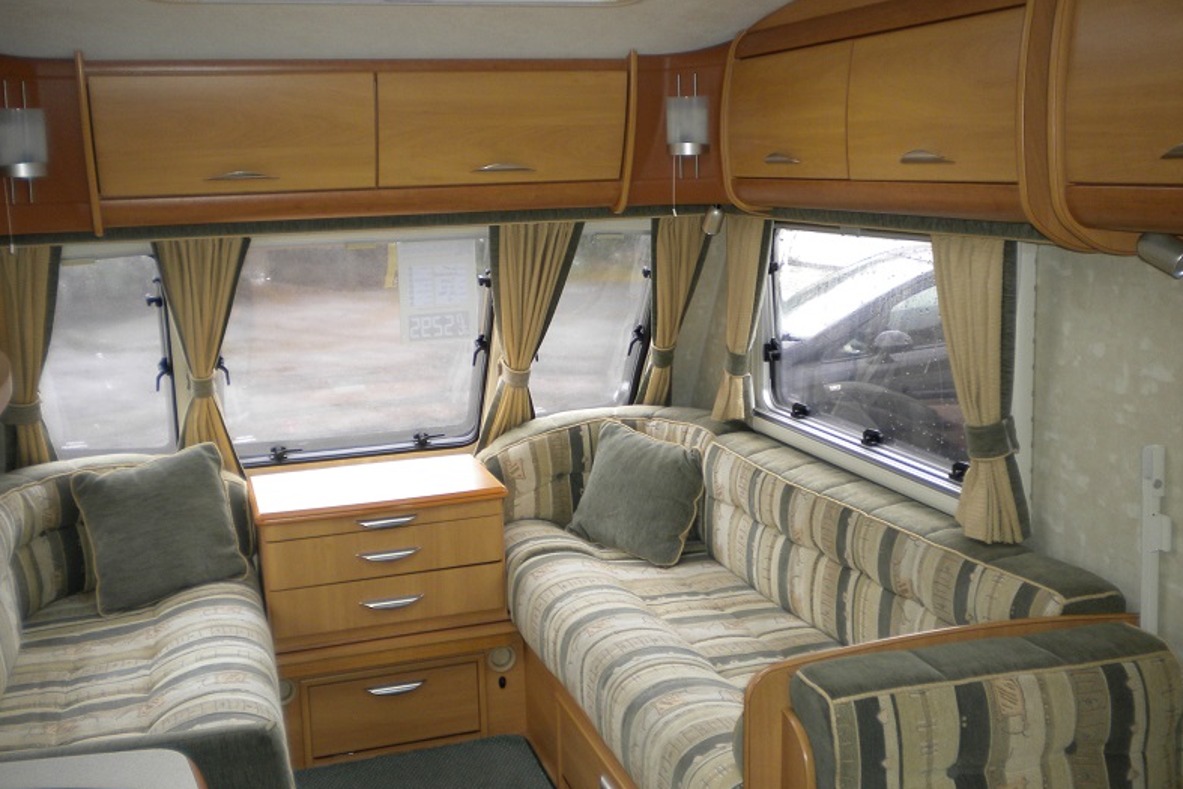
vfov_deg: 35.9
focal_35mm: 37
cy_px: 370
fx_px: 1216
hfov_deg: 51.9
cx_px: 592
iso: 110
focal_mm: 6.3
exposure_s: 1/58.6
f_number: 3.1
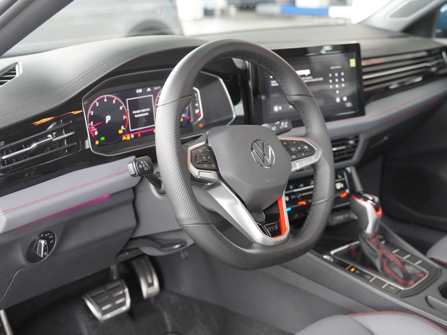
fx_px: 594
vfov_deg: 31.5
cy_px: 167
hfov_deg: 41.2
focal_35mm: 46
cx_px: 239
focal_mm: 28
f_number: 3.2
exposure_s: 1/160
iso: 1600
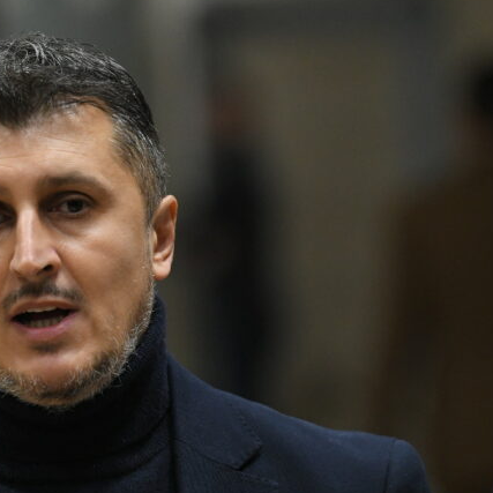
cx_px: 57
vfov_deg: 4.3
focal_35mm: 408
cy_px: 340
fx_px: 6574
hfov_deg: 4.3
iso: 3200
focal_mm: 200
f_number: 4
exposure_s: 1/200
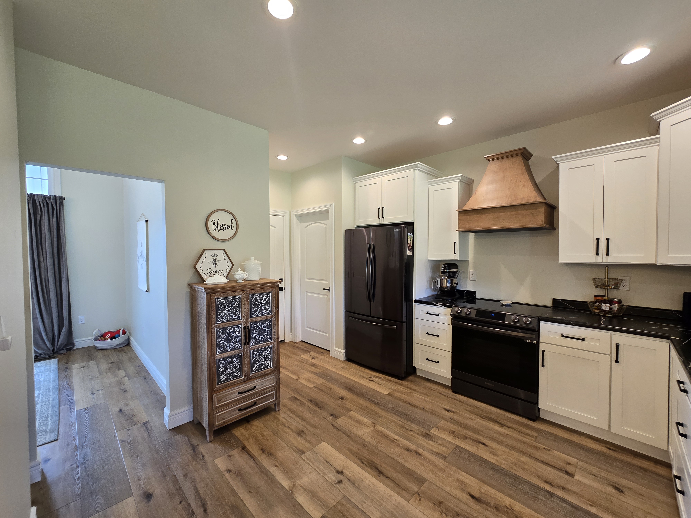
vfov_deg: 89.9
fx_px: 260
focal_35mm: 13
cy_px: 259
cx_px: 346
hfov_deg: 106.2
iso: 125
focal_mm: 2.2
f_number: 2.2
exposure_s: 1/60
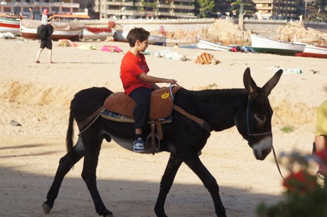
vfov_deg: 11.4
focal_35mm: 120
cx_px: 164
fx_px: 1088
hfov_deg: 17.1
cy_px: 108
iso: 100
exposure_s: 1/250
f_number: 6.3
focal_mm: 80
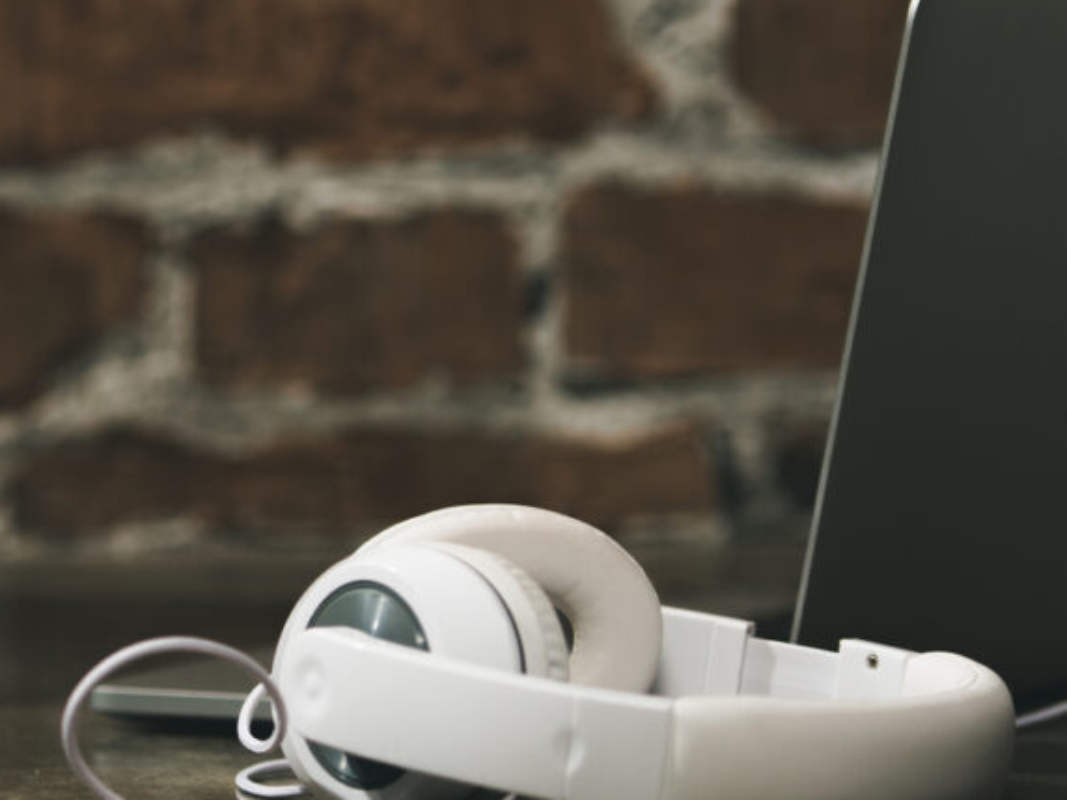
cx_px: -56
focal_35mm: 284
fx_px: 8754
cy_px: 277
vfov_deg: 5.2
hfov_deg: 6.9
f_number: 2.8
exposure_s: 1/200
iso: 100
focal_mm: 110
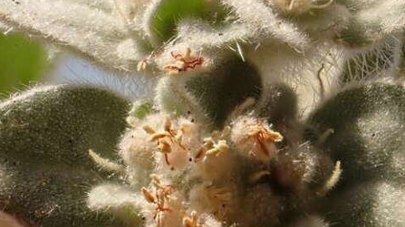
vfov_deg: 22.2
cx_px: 218
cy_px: 108
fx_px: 580
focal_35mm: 54
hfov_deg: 38.5
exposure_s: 1/320
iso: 100
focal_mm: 5.4
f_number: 9
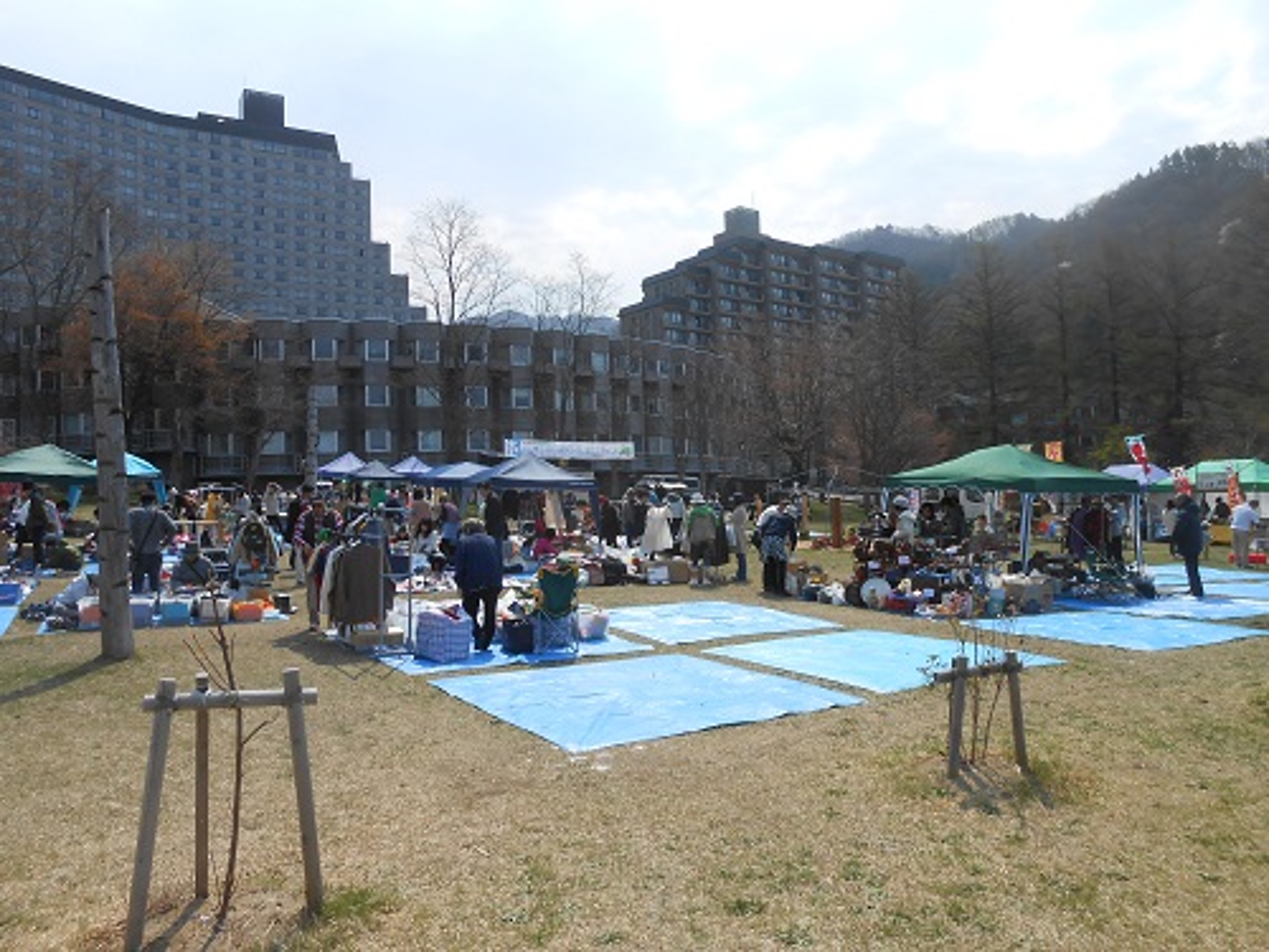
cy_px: 476
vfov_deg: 53.1
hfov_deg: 67.3
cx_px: 634
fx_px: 953
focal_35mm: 26
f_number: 3.5
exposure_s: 1/1000
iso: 80
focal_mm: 4.6
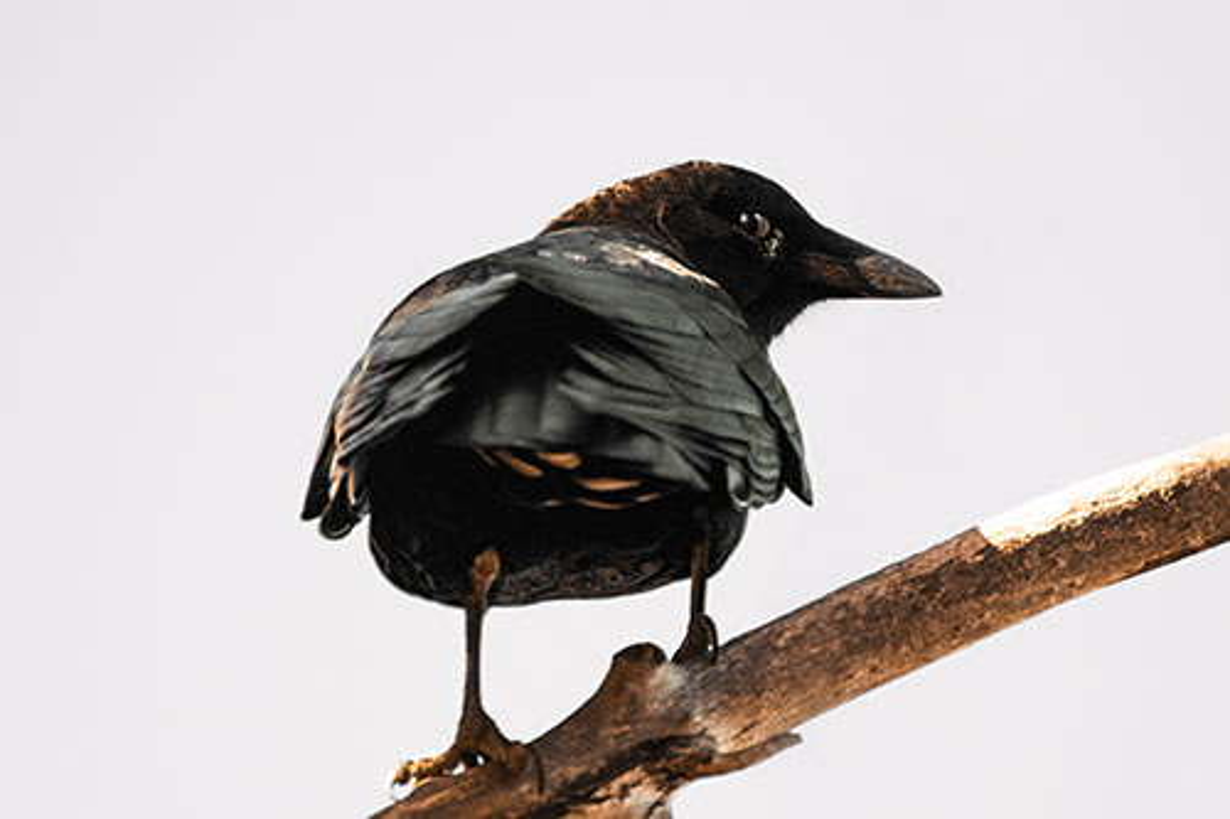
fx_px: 35861
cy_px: 410
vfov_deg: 1.3
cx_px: 615
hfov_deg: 2.0
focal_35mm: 1050
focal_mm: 1050
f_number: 12
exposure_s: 1/1250
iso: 3200
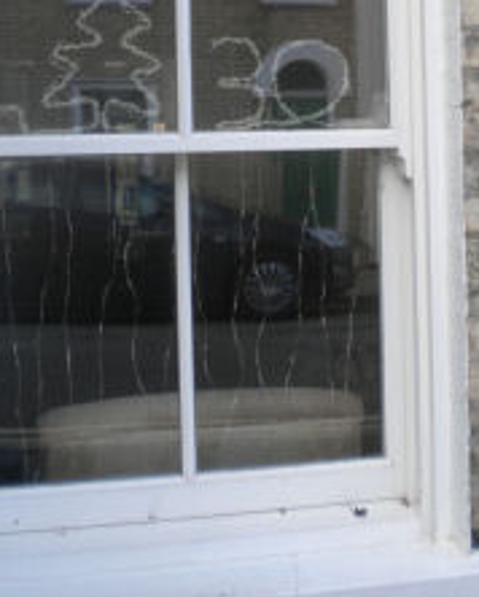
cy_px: 116
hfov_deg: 24.2
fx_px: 1115
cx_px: 238
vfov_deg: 29.3
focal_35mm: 63
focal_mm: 6.3
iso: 80
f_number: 3.1
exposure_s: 1/104
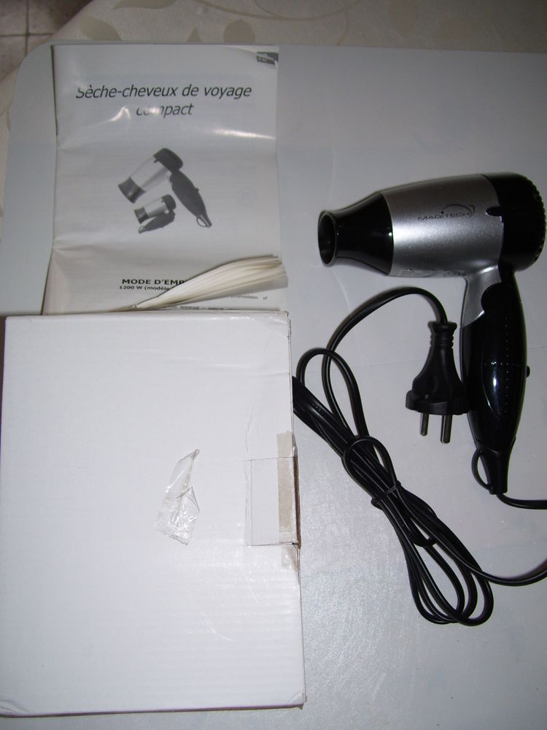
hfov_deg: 38.7
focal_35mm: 37
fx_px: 780
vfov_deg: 50.1
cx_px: 274
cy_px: 365
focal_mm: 6
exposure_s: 1/60
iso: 80
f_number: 2.7
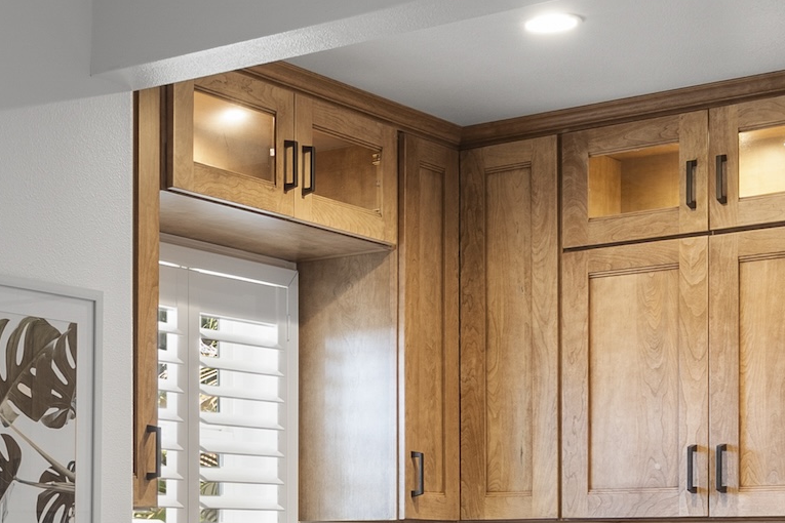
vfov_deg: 16.6
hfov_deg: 24.6
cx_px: 63
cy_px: 549
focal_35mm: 80
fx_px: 1744
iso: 100
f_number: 8
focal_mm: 17
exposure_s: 1.6
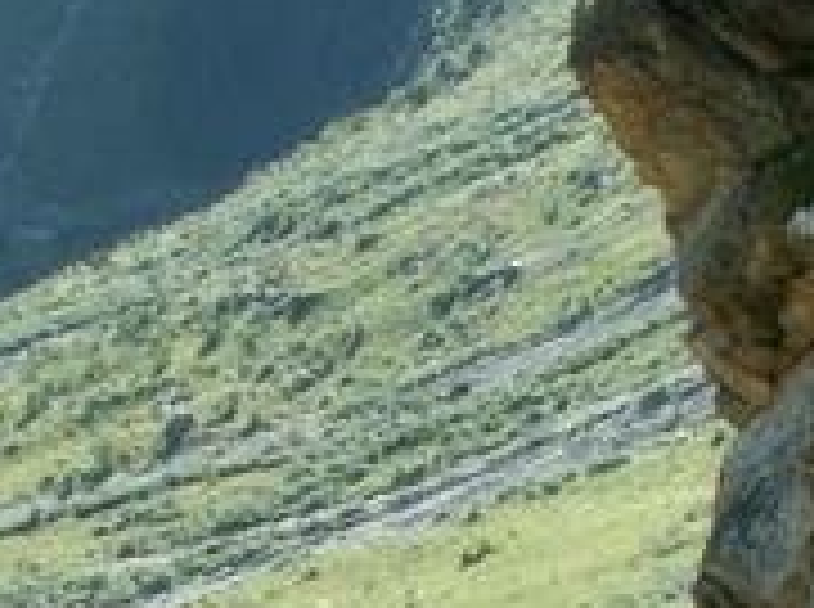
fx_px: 2910
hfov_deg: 15.9
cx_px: 418
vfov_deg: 11.6
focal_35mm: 124
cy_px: 766
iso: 50
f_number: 7.1
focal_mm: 5.86
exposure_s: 1/40
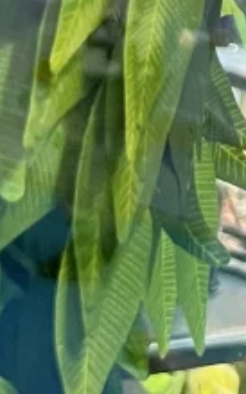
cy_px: -259
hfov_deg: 6.2
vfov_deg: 11.0
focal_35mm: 181
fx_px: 1940
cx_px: 905
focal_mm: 5.7
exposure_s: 1/50
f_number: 1.5
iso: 160
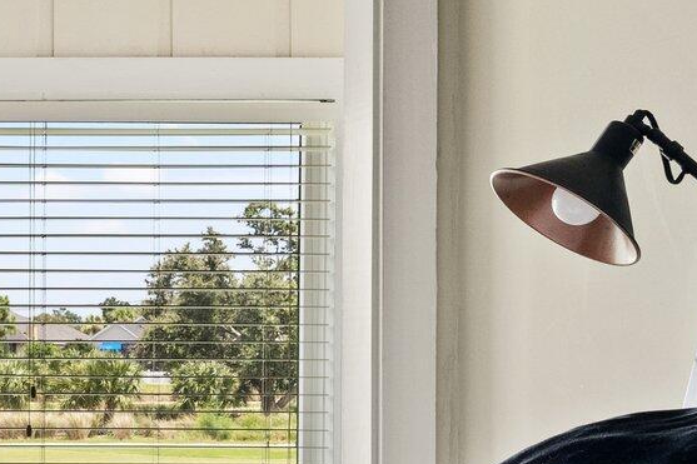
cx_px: -492
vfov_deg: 12.0
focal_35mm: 114
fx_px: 2206
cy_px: 352
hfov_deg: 15.8
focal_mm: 21
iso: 500
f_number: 9
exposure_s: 1/10
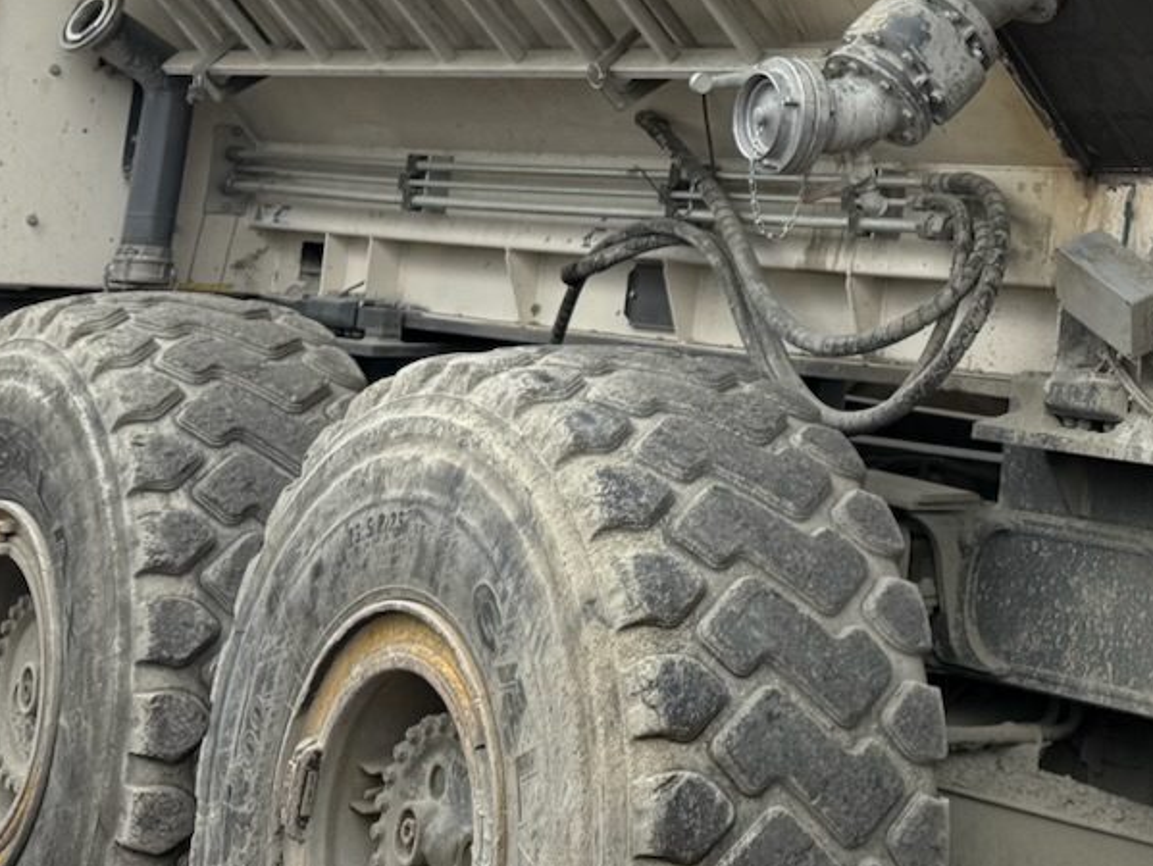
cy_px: -229
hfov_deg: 21.6
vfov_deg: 17.0
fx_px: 2733
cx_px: 1488
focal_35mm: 82
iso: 80
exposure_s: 1/2053
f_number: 1.78
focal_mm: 6.76
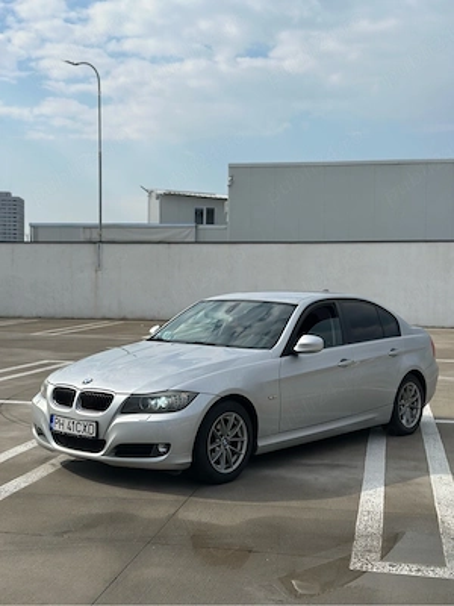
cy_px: 303
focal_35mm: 48
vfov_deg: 39.7
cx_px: 227
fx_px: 839
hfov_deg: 30.3
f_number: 1.78
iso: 100
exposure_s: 1/8929
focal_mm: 6.86
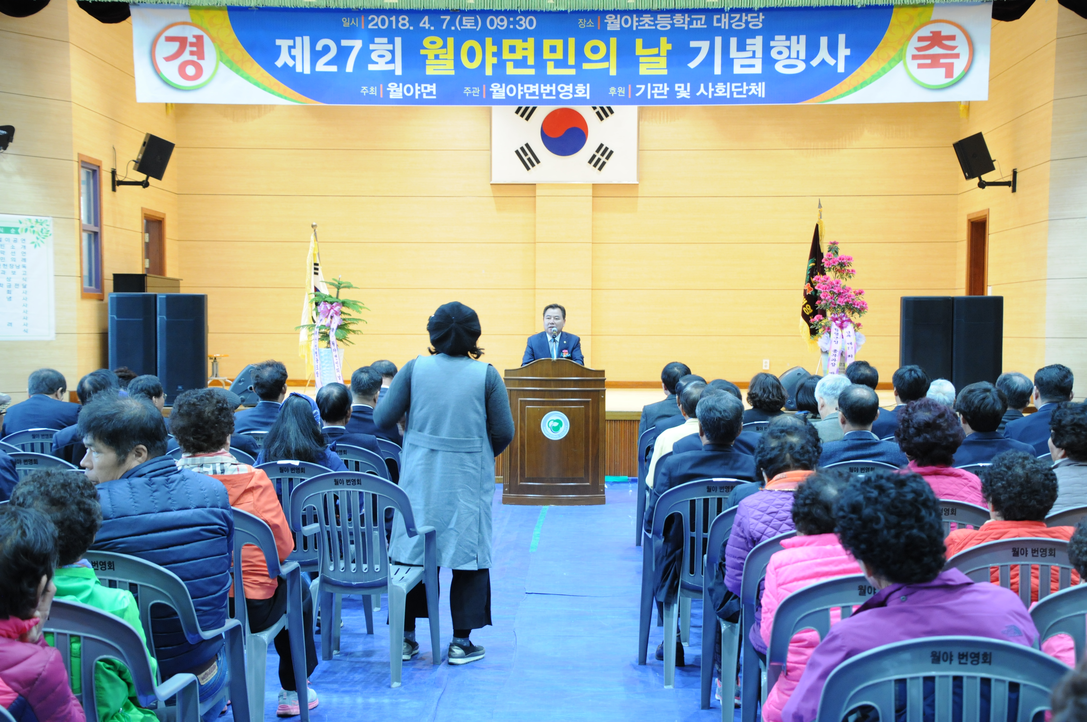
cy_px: 361
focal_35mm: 48
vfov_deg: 28.0
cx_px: 544
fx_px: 1448
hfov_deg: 41.2
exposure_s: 1/30
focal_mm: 32
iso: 1000
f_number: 4
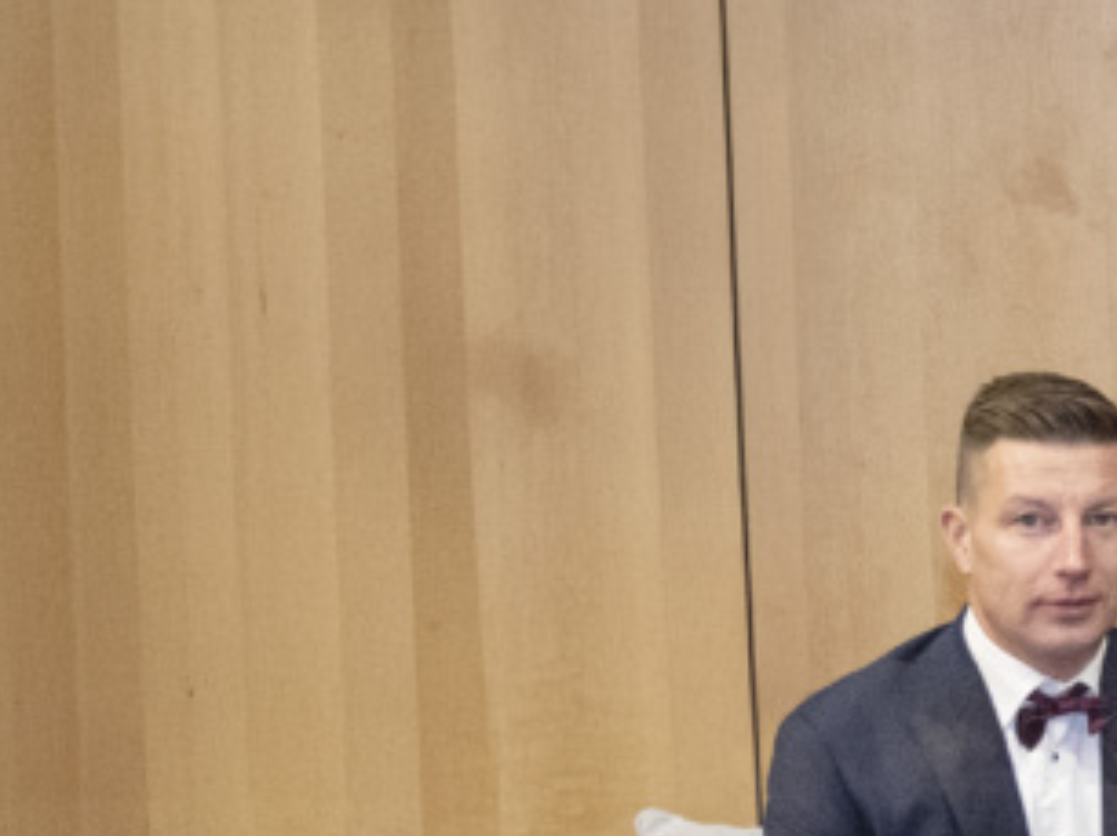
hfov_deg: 11.7
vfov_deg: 10.2
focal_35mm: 145
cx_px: 2493
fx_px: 4675
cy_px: 639
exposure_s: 1/200
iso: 3200
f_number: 3.2
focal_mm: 32
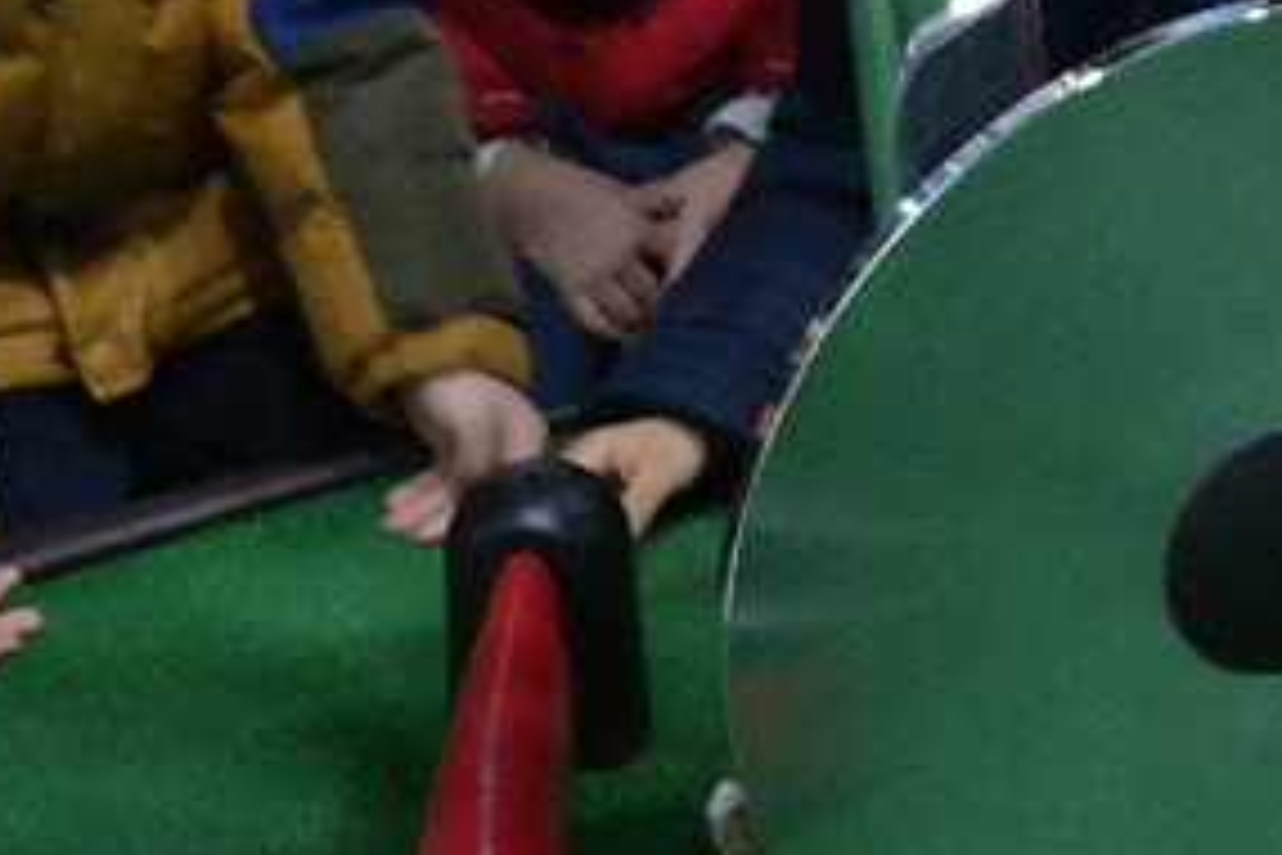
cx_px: 2312
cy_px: -819
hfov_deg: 9.8
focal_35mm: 200
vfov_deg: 6.7
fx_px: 7122
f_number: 3.5
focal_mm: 22
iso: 1600
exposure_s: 1/40
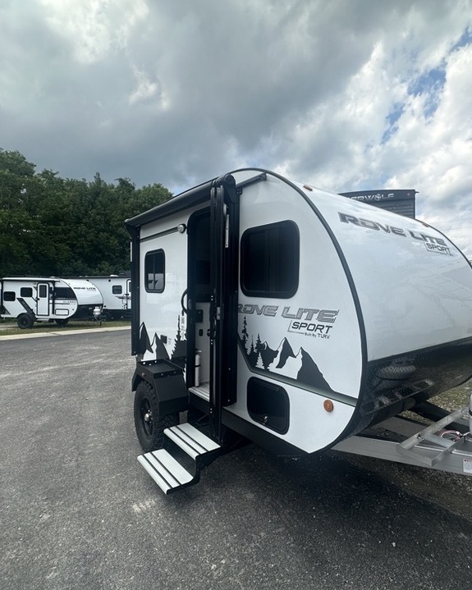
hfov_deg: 69.5
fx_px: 332
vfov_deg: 83.3
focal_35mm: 19
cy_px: 296
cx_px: 300
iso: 50
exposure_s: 1/2053
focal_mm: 2.22
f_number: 2.2
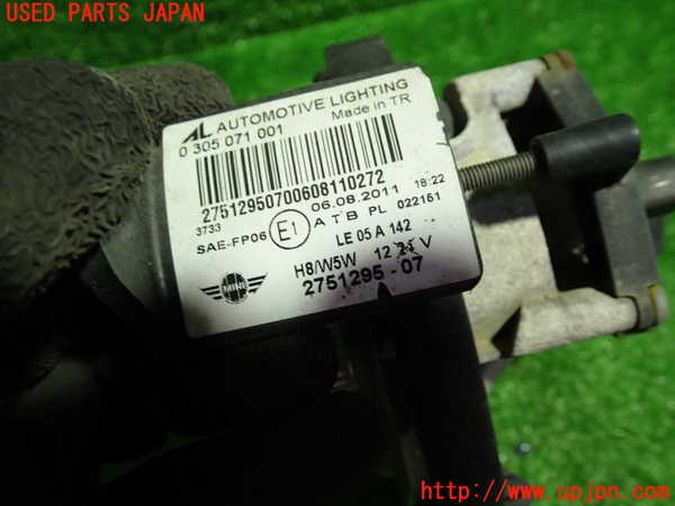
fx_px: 585
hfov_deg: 60.0
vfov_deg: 46.8
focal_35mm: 30
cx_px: 338
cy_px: 253
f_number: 2.3
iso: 200
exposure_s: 1/30
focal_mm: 5.4
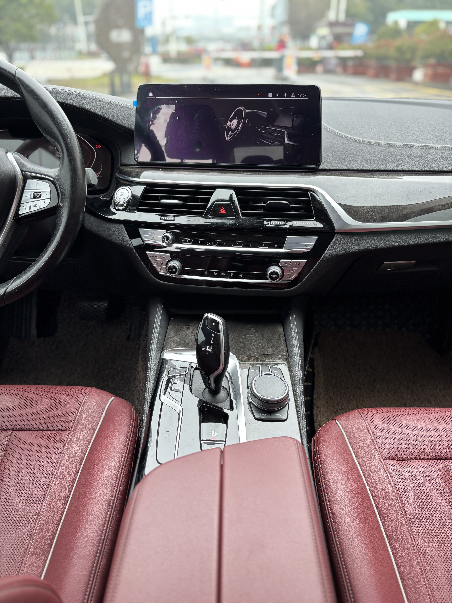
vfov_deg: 67.3
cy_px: 302
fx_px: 453
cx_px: 226
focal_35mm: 26
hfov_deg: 53.1
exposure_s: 1/61
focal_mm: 5.96
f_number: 1.6
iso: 100
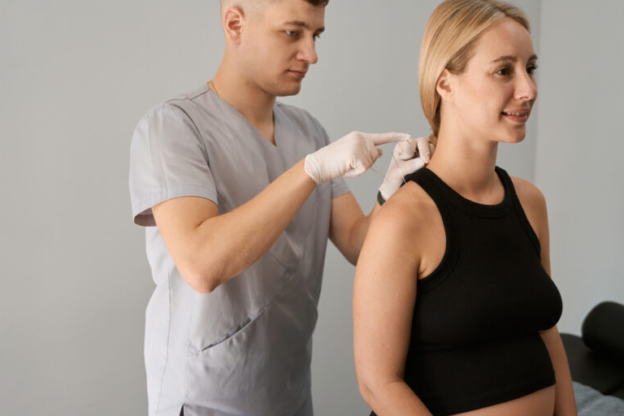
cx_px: 341
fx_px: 839
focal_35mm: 48
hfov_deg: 40.8
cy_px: 221
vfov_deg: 27.8
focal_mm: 36.3
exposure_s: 1/250
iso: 200
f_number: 2.8
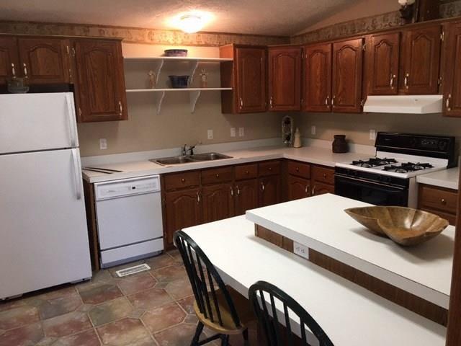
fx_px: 386
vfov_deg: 48.2
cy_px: 173
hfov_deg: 61.7
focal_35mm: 29
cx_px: 230
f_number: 2.2
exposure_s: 1/15
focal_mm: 4.15
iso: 25
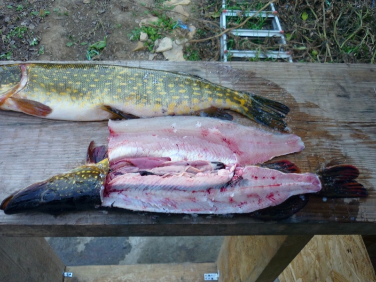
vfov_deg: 42.9
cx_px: 188
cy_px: 141
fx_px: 358
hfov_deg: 55.4
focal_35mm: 33
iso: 160
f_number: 2.8
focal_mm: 5.5
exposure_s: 1/30
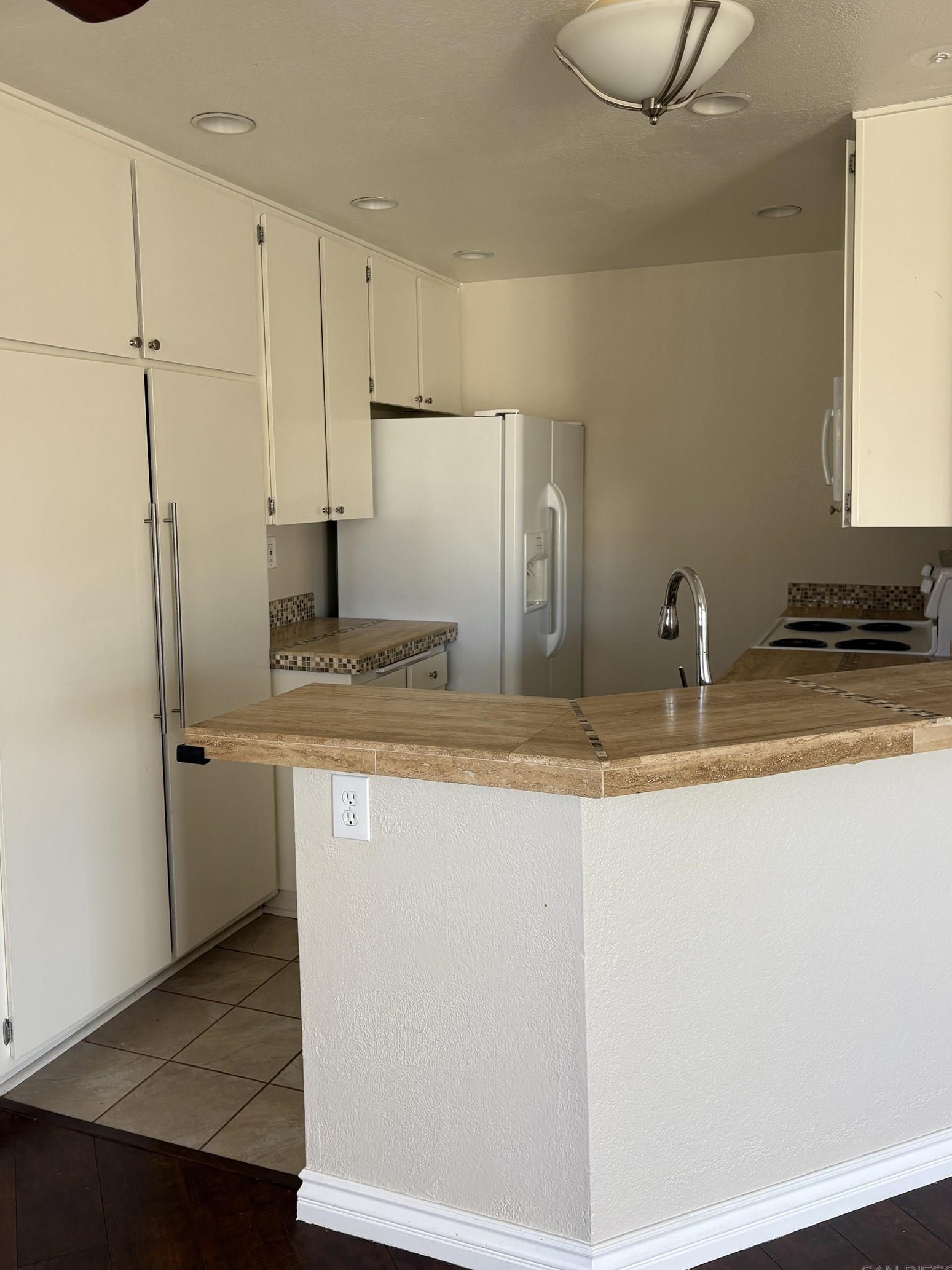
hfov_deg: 48.2
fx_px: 1064
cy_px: 578
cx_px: 478
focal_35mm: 29
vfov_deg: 61.6
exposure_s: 1/121
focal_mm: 5.96
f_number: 1.6
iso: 80
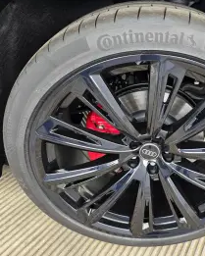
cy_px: 129
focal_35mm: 31
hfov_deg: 45.5
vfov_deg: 57.2
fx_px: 235
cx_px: 153
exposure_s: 1/180
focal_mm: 6.25
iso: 80
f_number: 1.7
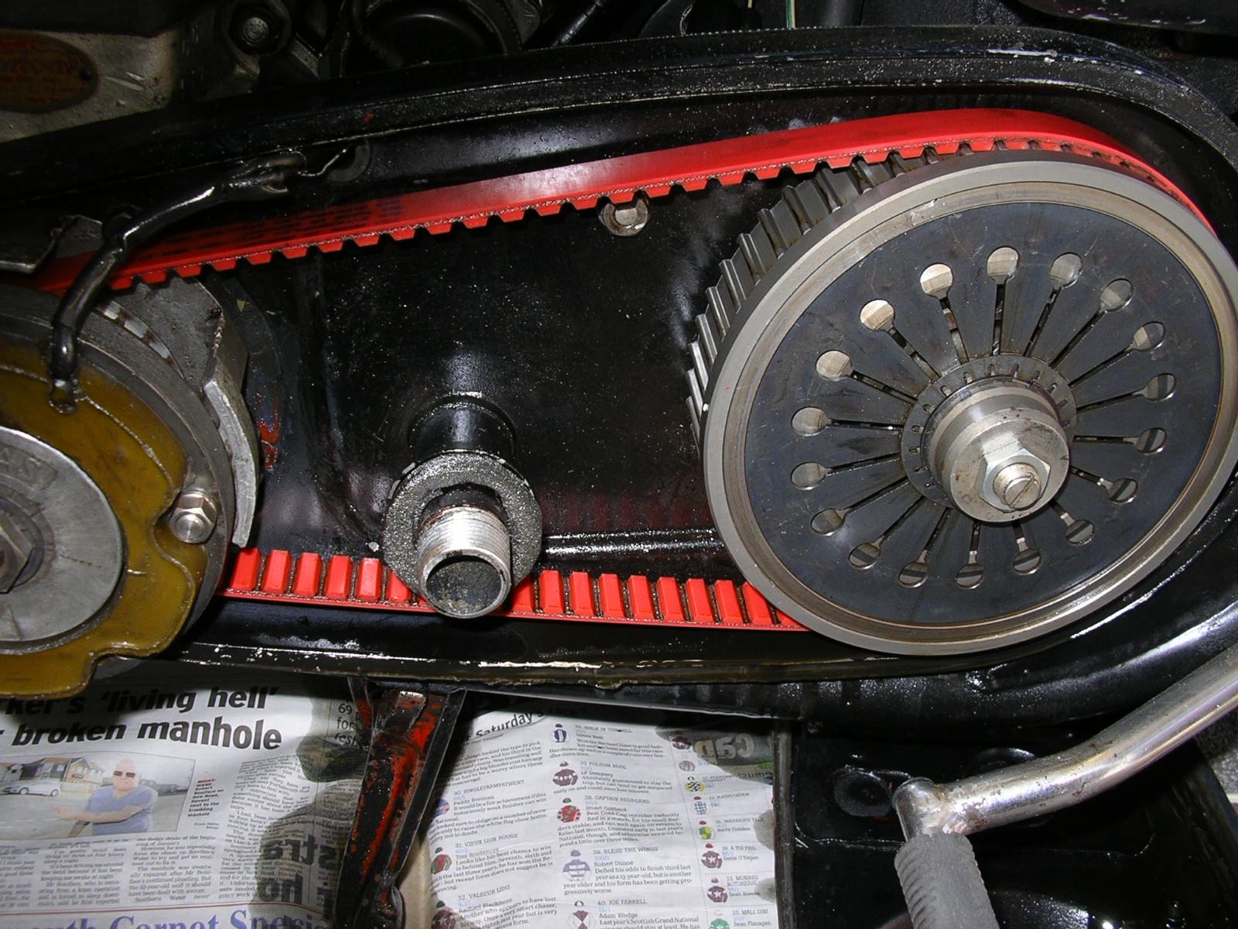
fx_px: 1359
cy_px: 464
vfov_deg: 37.7
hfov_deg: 49.0
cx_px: 619
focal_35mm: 38
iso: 50
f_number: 4.1
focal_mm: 5.8
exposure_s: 1/60
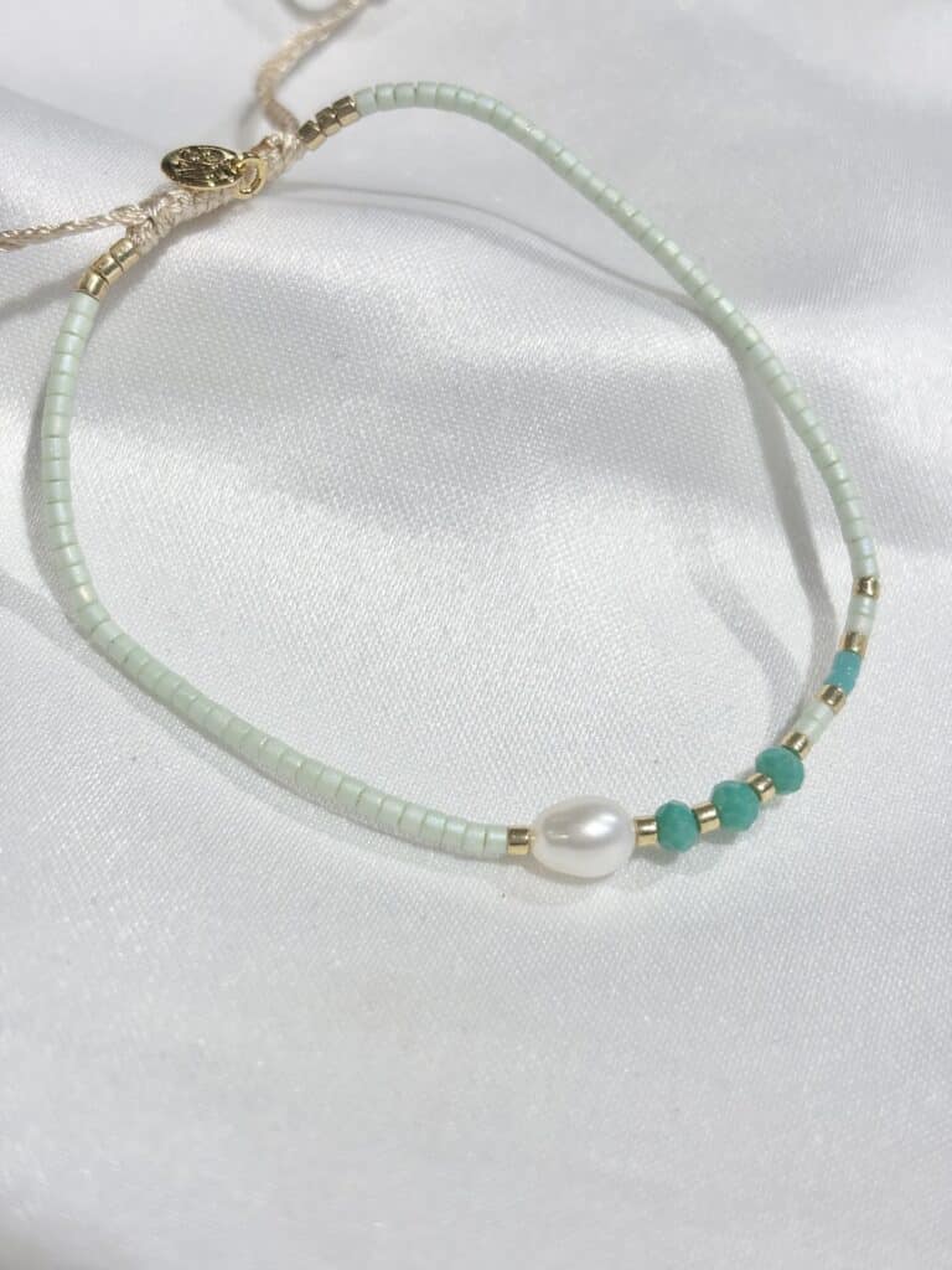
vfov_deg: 36.8
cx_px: 476
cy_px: 635
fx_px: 1907
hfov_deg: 28.0
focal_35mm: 52
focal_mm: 5.96
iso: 32
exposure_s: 1/403
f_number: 1.6
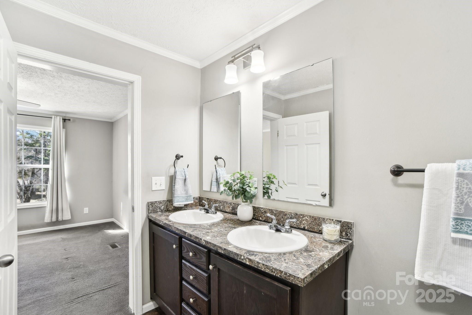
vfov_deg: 77.3
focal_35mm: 15
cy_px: 158
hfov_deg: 100.4
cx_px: 236
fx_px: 197
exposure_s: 1/8
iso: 100
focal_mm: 15
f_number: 11
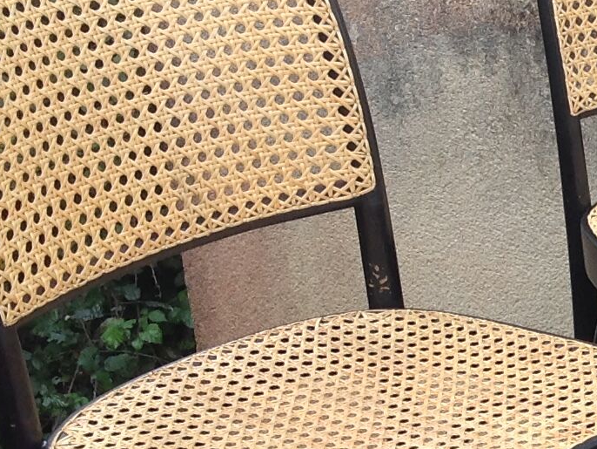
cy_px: 466
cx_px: 911
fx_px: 2277
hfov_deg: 14.0
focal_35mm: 132
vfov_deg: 11.1
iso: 50
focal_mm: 4.28
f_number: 2.4
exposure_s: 1/244
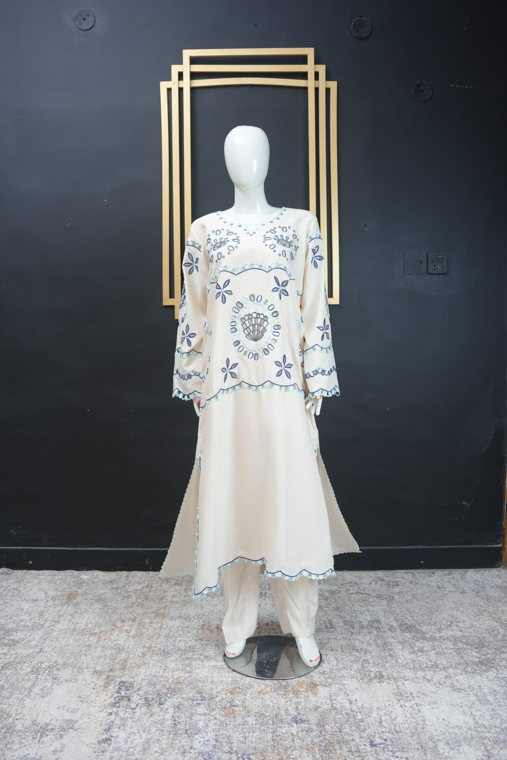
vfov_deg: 54.4
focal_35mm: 35
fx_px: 739
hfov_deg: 37.9
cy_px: 380
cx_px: 254
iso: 800
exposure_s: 1/125
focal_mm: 35
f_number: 4.5
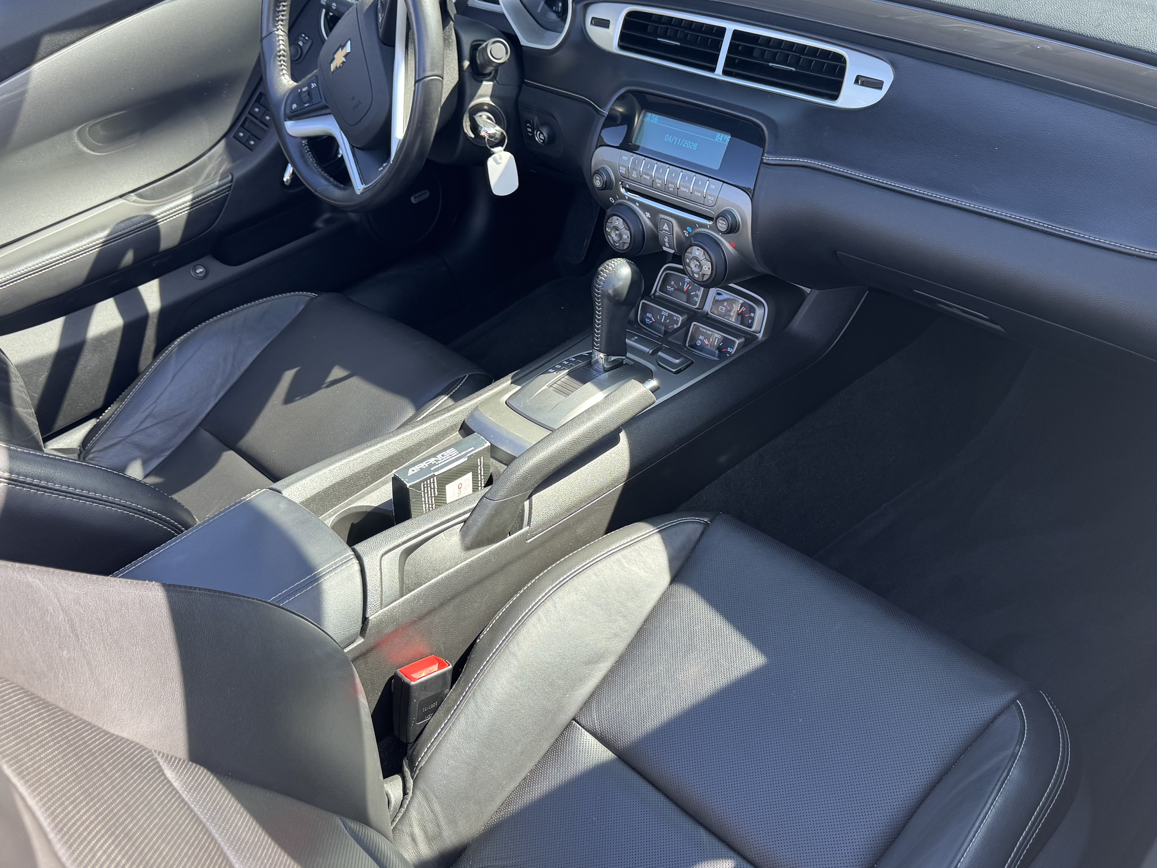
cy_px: 423
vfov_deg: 46.8
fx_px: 1003
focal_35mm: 30
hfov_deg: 59.7
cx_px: 668
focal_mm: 6.76
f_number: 1.78
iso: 64
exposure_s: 1/225
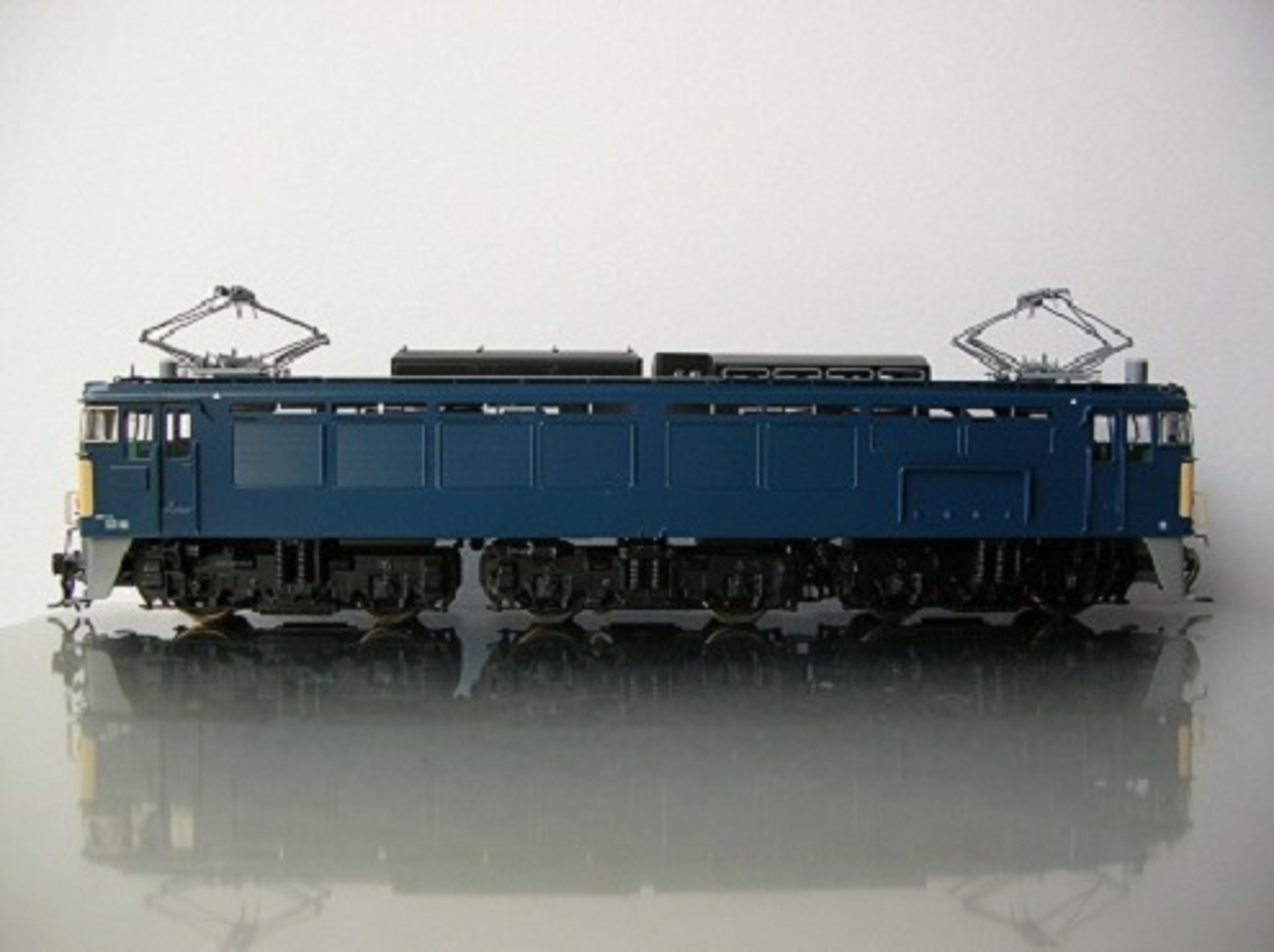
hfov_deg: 52.7
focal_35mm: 35
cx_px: 637
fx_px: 1287
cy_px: 476
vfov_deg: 40.6
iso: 50
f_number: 2.8
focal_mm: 5.8
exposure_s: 1/42.1
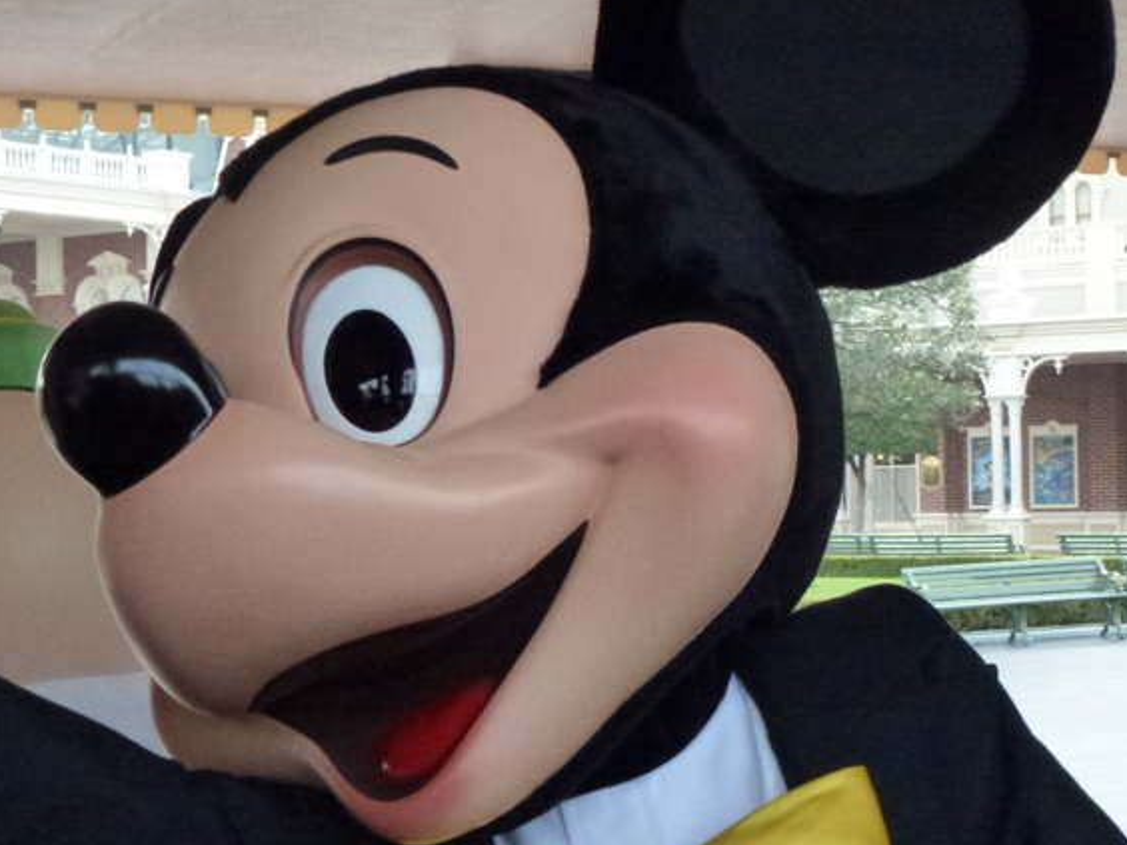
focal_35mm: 78
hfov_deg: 24.9
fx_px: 2539
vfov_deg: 18.9
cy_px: 517
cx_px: 723
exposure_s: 1/320
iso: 640
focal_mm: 9.4
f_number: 4.3
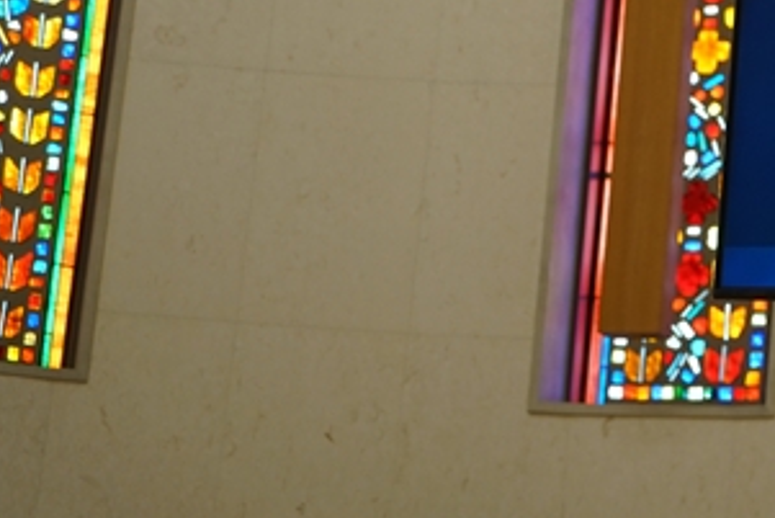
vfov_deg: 7.9
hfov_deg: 11.7
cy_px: -108
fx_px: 3704
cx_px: 914
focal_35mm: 172
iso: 800
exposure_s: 1/160
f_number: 4
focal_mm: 70
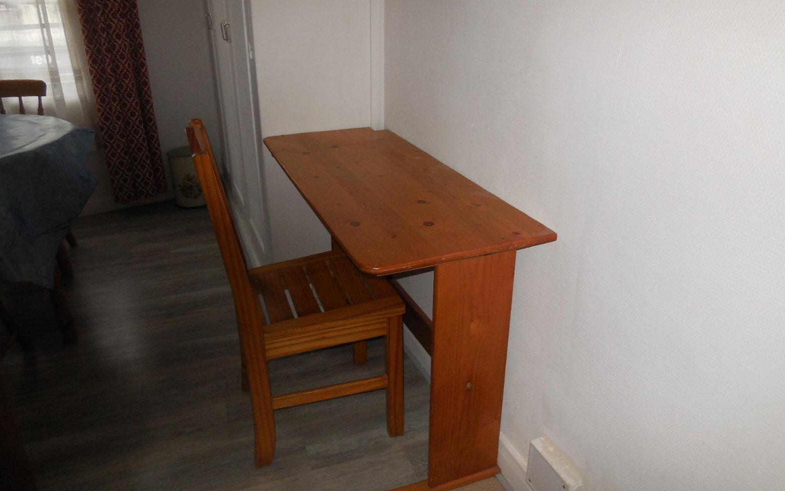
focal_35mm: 27
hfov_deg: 68.4
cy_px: 226
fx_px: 578
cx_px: 392
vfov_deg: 46.0
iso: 200
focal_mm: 4.5
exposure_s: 1/25
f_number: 3.1
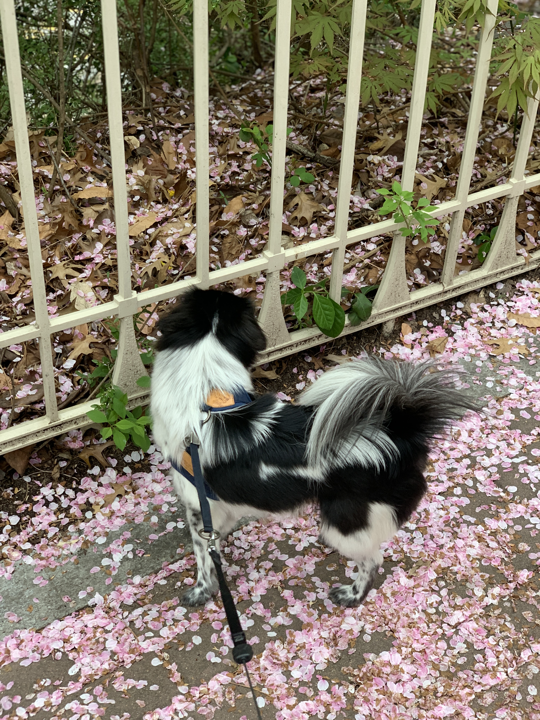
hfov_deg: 28.0
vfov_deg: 36.8
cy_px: 360
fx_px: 1082
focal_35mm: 52
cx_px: 270
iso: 80
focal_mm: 6
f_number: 2.4
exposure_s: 1/122
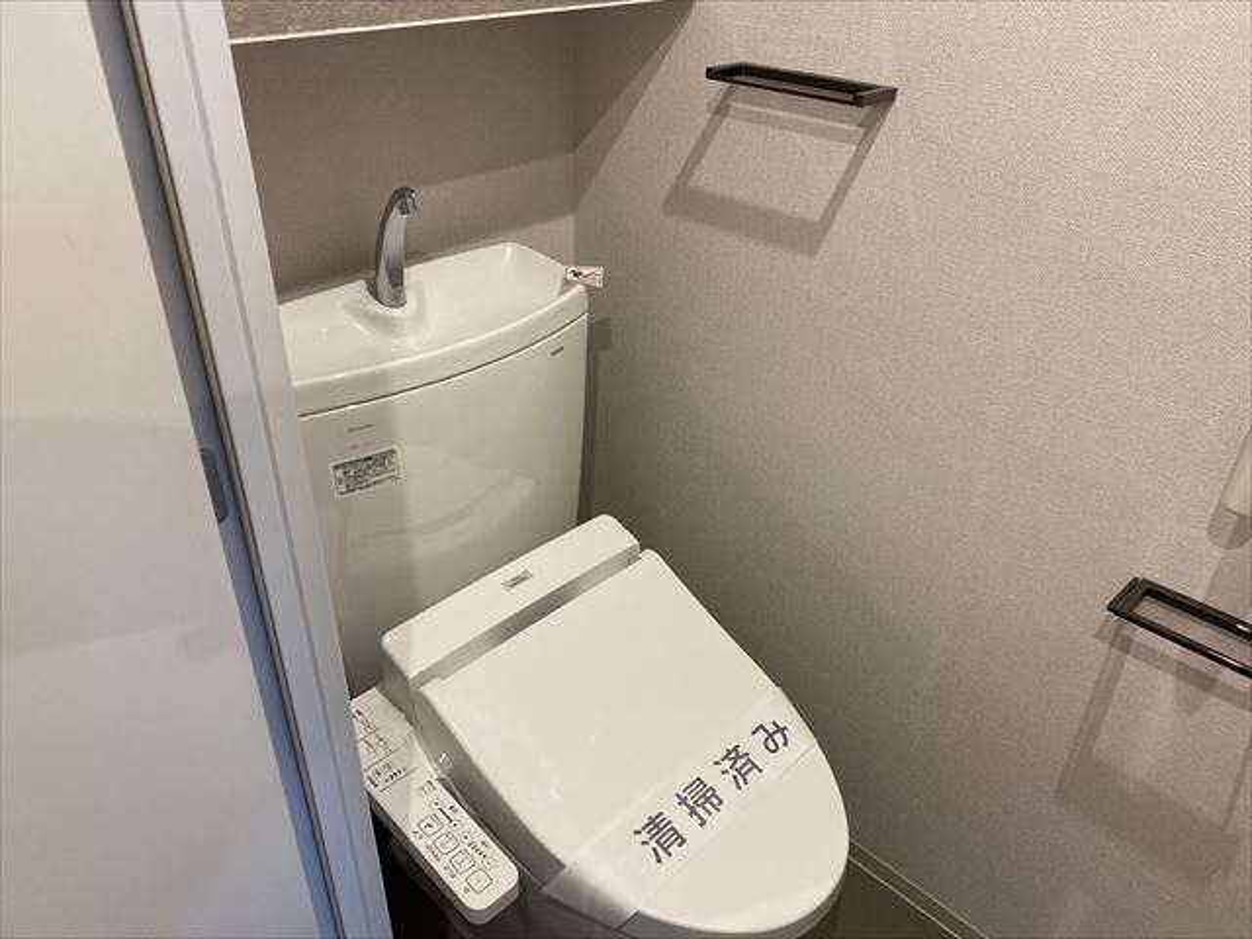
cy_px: 470
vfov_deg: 53.1
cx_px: 626
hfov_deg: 67.3
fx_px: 940
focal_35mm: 26
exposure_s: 1/100
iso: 125
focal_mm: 4.25
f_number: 1.8
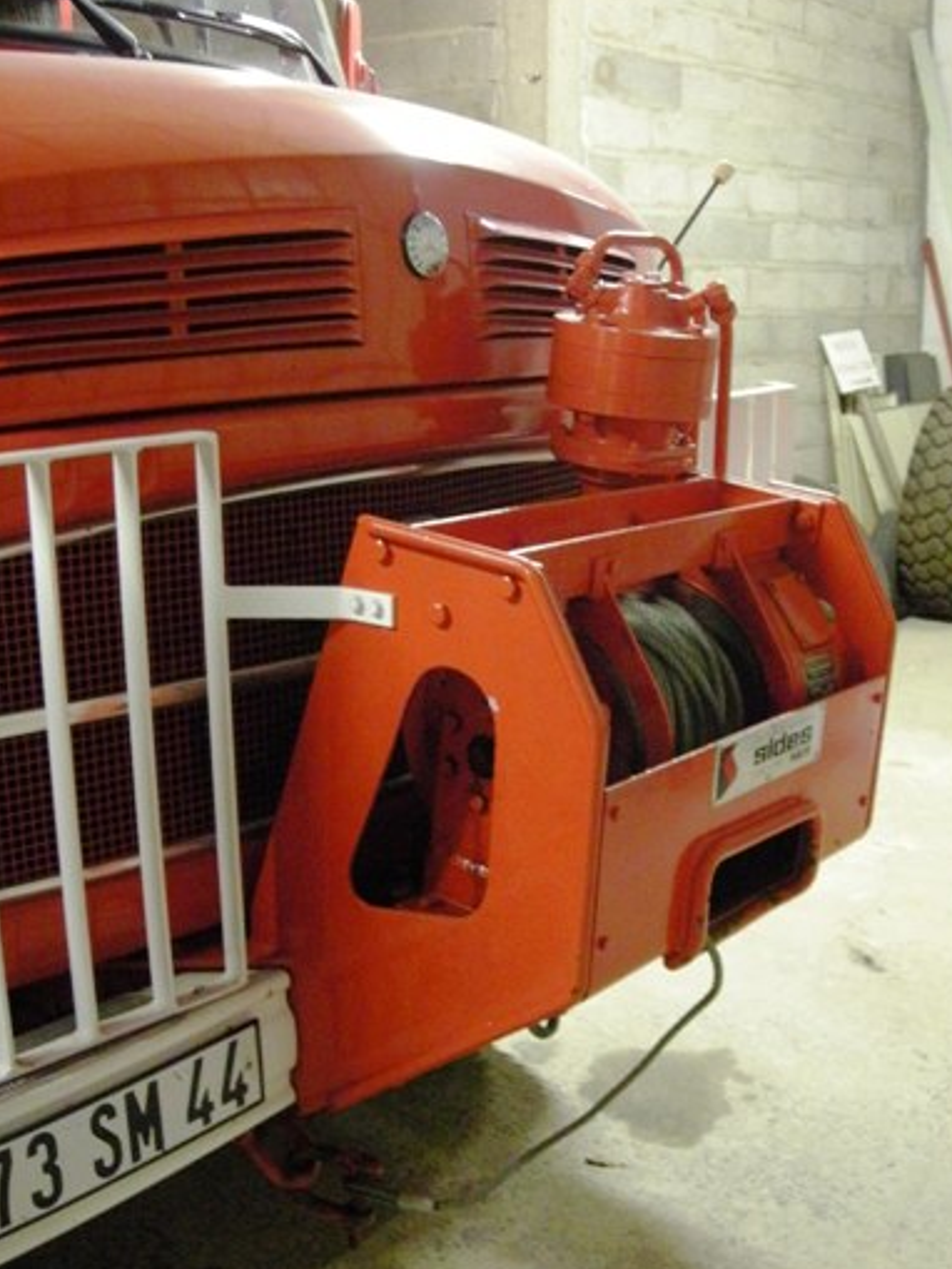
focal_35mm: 44
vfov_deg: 42.9
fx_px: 1613
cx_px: 588
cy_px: 683
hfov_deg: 32.7
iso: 508
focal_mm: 5.7
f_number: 2.8
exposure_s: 1/8
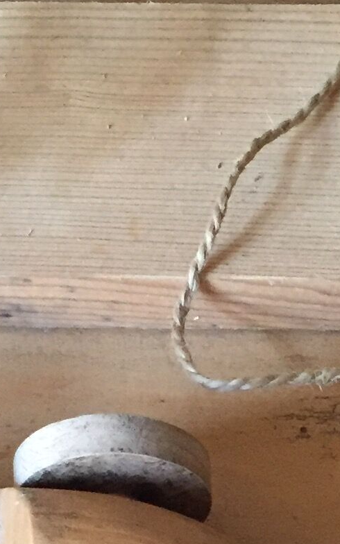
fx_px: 1898
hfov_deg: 10.2
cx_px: 296
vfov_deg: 15.3
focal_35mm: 128
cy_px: 760
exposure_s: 1/30
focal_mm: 4.15
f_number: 2.2
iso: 250
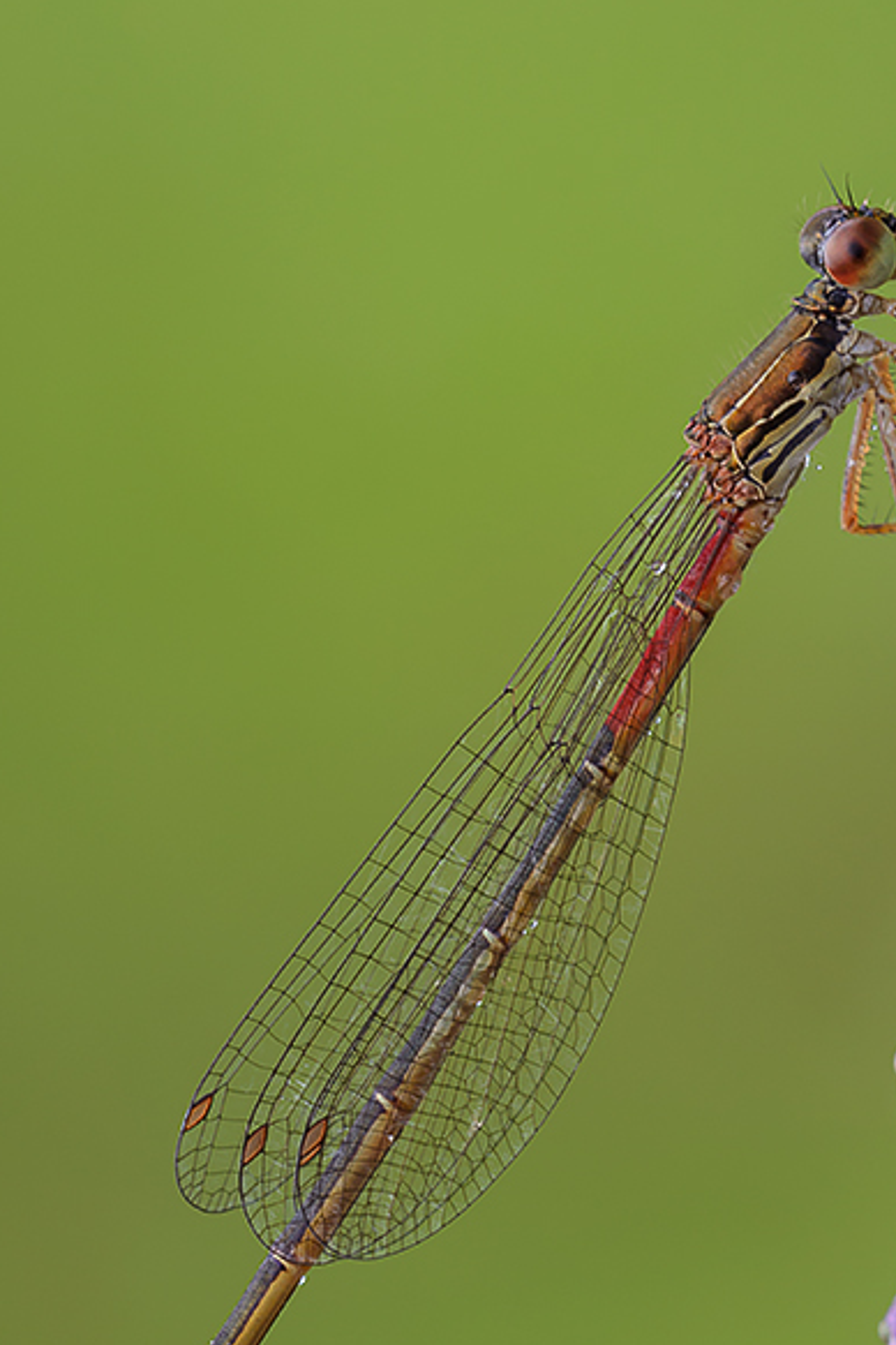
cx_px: 699
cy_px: 1172
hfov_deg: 2.9
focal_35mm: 475
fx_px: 17732
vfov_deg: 4.3
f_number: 13
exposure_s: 1/6
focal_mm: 180
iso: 100
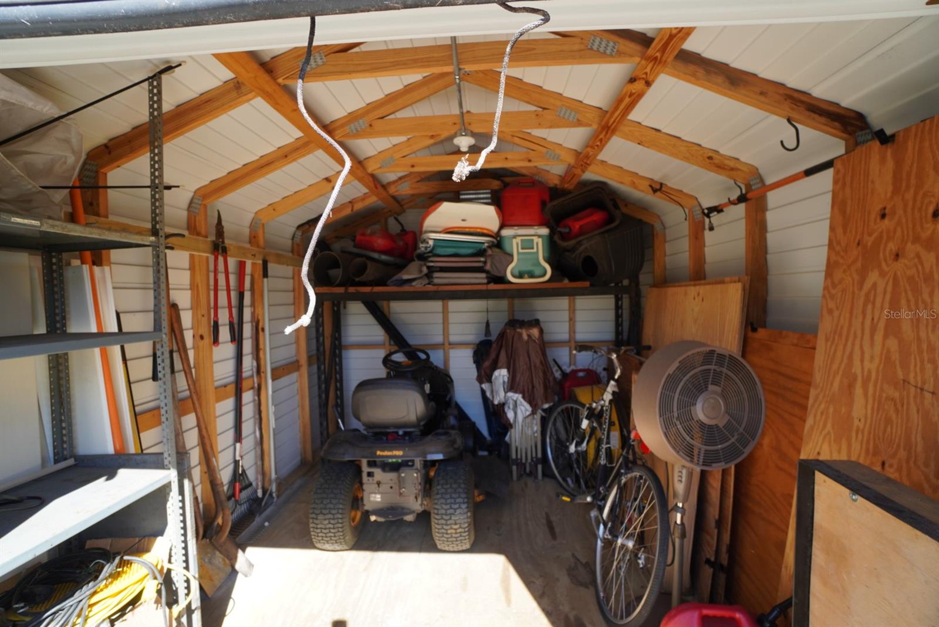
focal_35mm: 15
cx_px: 470
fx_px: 391
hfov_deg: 100.4
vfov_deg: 77.4
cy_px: 314
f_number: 5.6
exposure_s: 1/100
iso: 125
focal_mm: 10
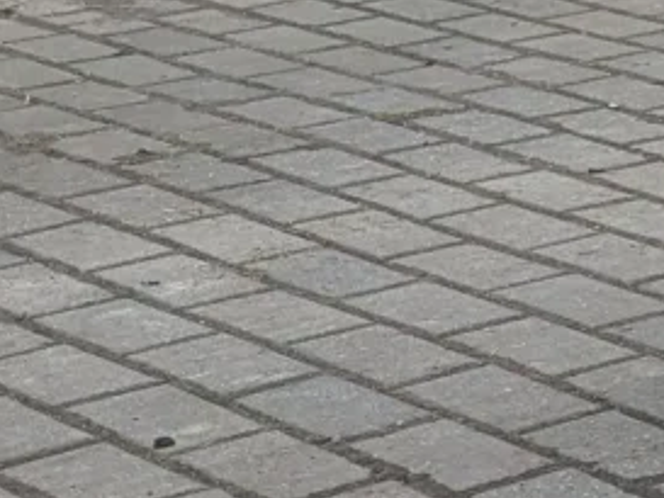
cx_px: 2165
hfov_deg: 8.9
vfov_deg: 8.7
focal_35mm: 169
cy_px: -112
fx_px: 3243
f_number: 1.85
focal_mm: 6.81
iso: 55
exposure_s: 1/168
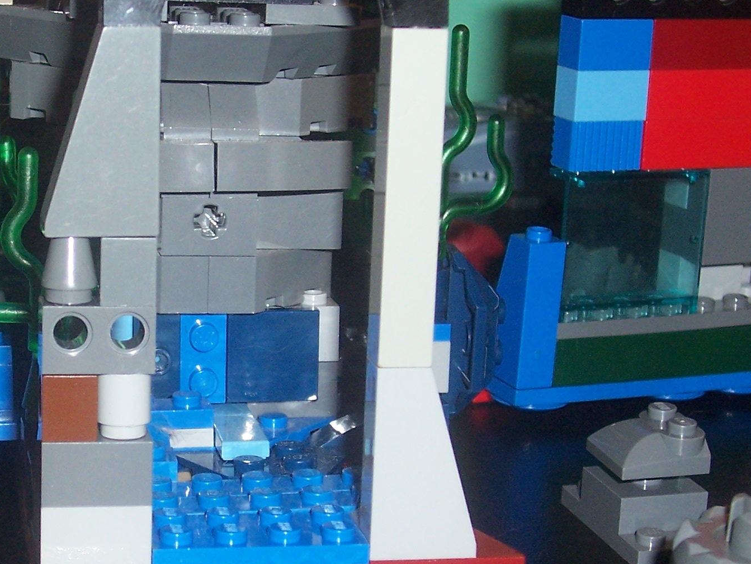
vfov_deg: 14.6
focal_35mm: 101
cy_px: 363
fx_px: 2192
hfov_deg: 19.3
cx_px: 203
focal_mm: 8.6
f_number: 3.4
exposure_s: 1/60
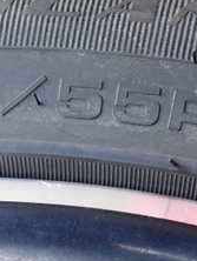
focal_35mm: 81
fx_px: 613
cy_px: 163
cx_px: 107
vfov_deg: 24.0
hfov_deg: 18.2
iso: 200
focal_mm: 5.4
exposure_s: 1/60
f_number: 2.3
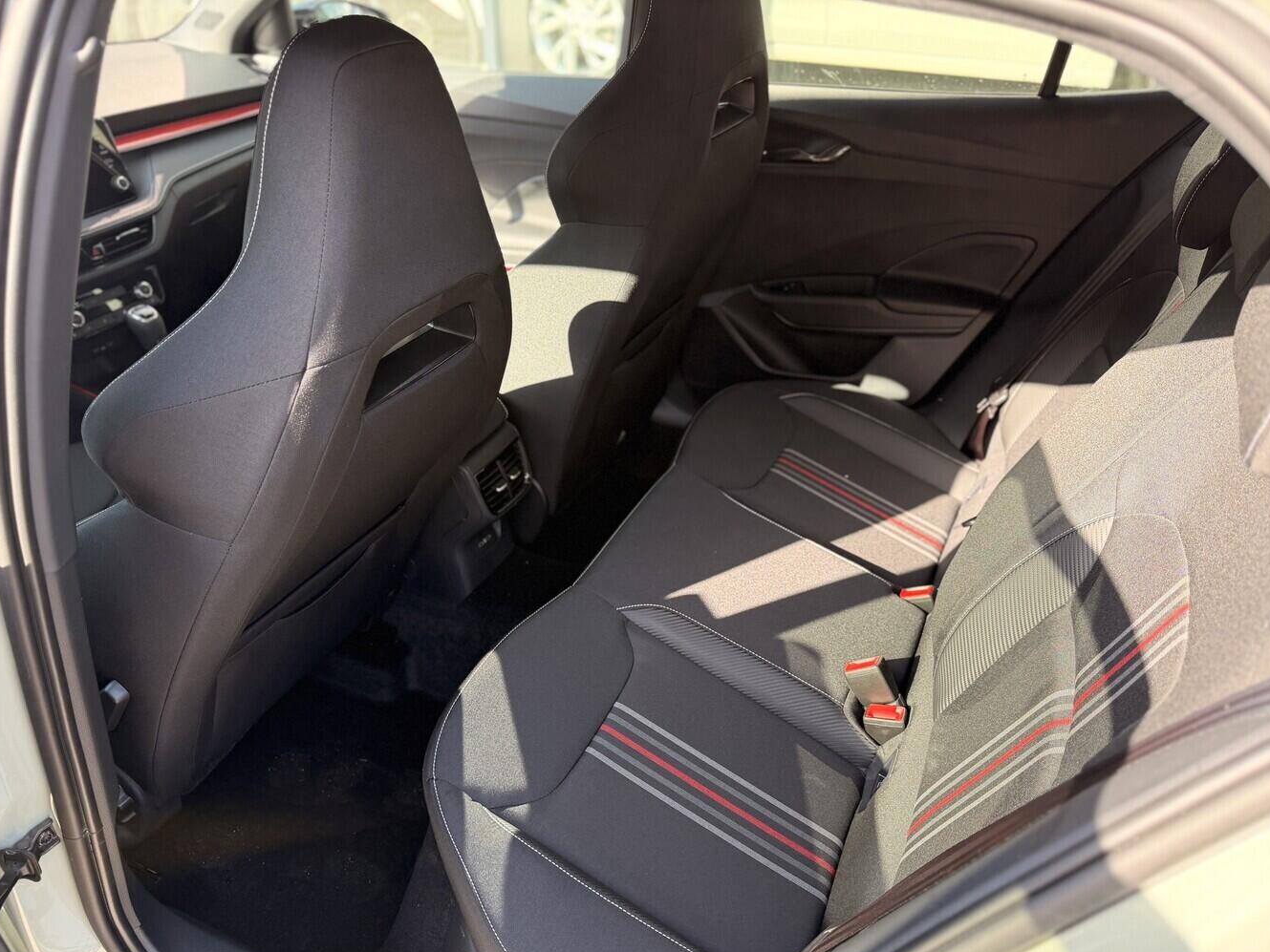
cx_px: 633
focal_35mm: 26
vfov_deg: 53.0
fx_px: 954
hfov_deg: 67.3
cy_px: 515
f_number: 1.78
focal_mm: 6.76
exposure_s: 1/205
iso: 125
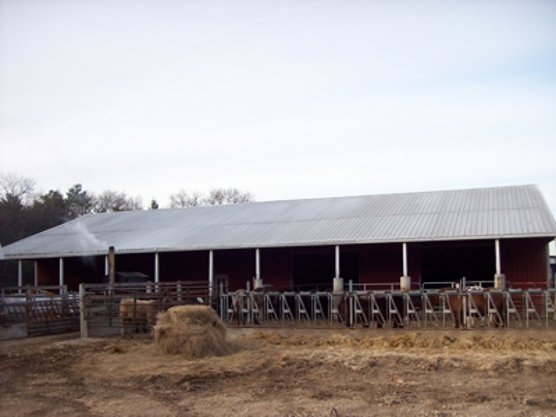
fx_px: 578
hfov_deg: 51.4
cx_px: 278
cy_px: 208
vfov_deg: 39.7
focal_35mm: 36
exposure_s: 1/701
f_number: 2.7
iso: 80
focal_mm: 6
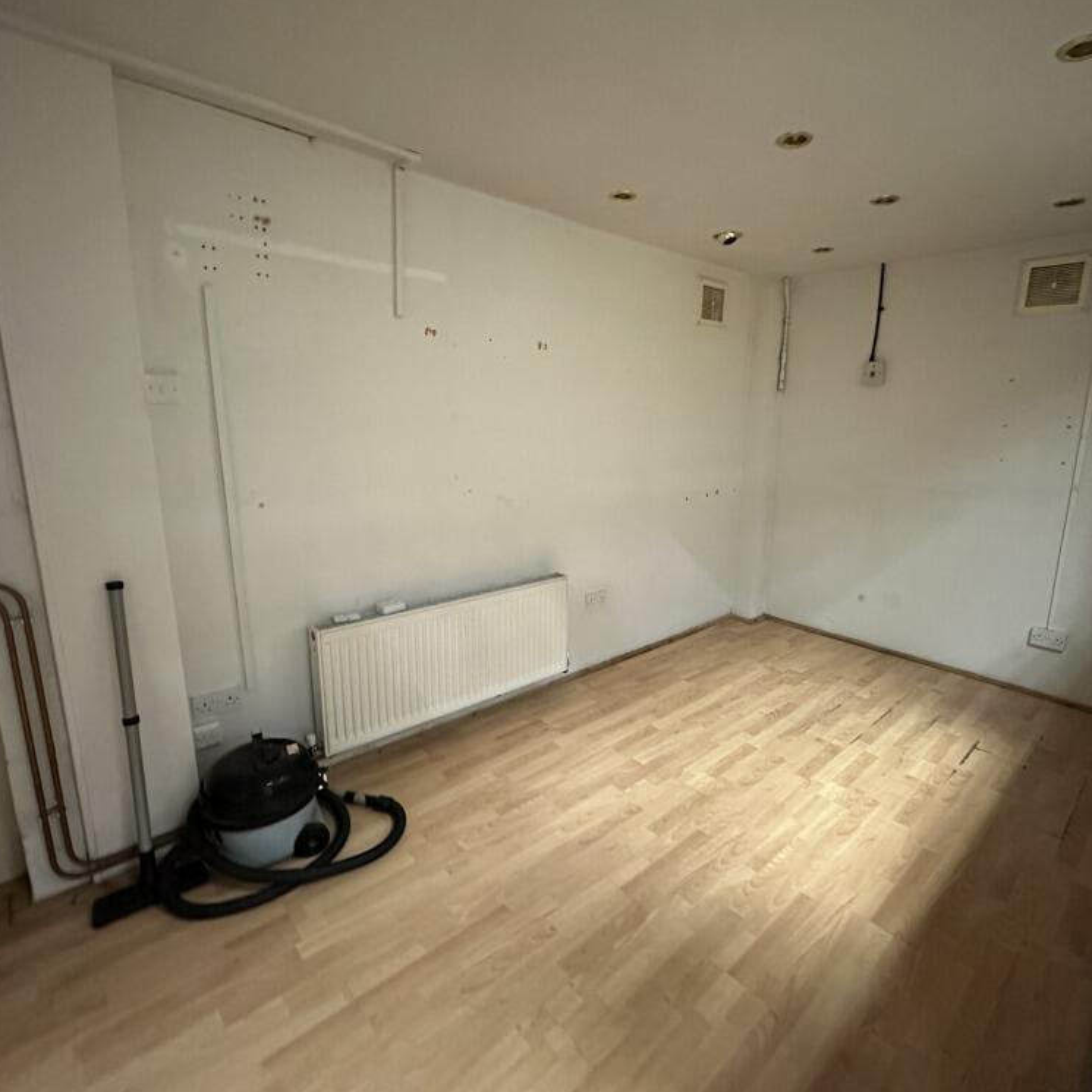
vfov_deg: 84.0
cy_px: 532
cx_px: 600
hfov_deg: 83.7
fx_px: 607
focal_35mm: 17
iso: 1000
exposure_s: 1/50
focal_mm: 2.22
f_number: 2.2
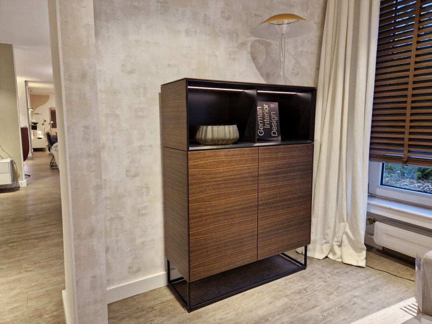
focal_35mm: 23
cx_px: 216
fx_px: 287
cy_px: 162
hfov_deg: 73.9
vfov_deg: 58.9
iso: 160
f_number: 1.8
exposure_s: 1/100
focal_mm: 5.4
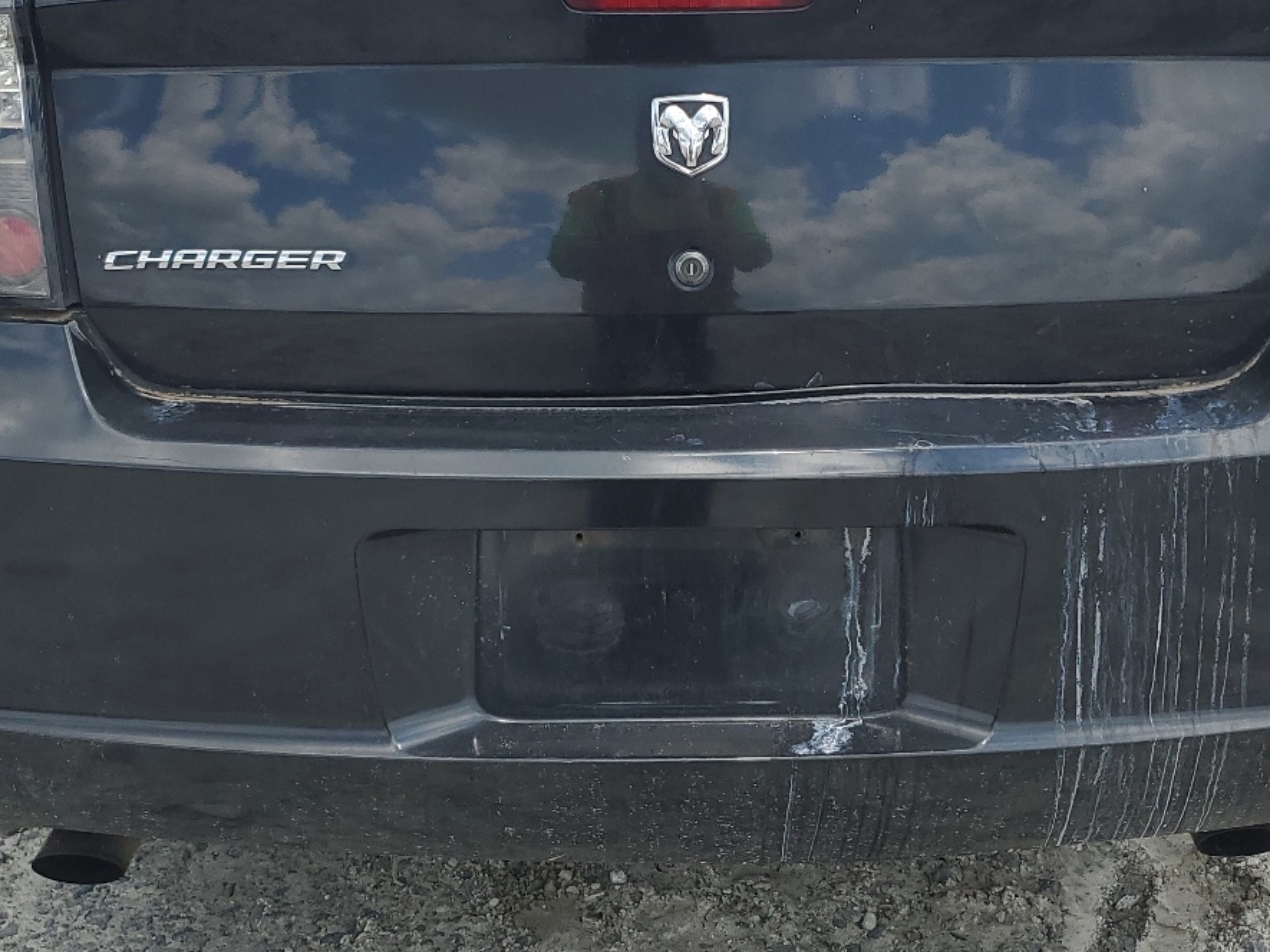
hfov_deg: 40.4
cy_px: 261
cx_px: 634
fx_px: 1725
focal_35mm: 47
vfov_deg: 30.5
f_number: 1.5
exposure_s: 1/2000
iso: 50
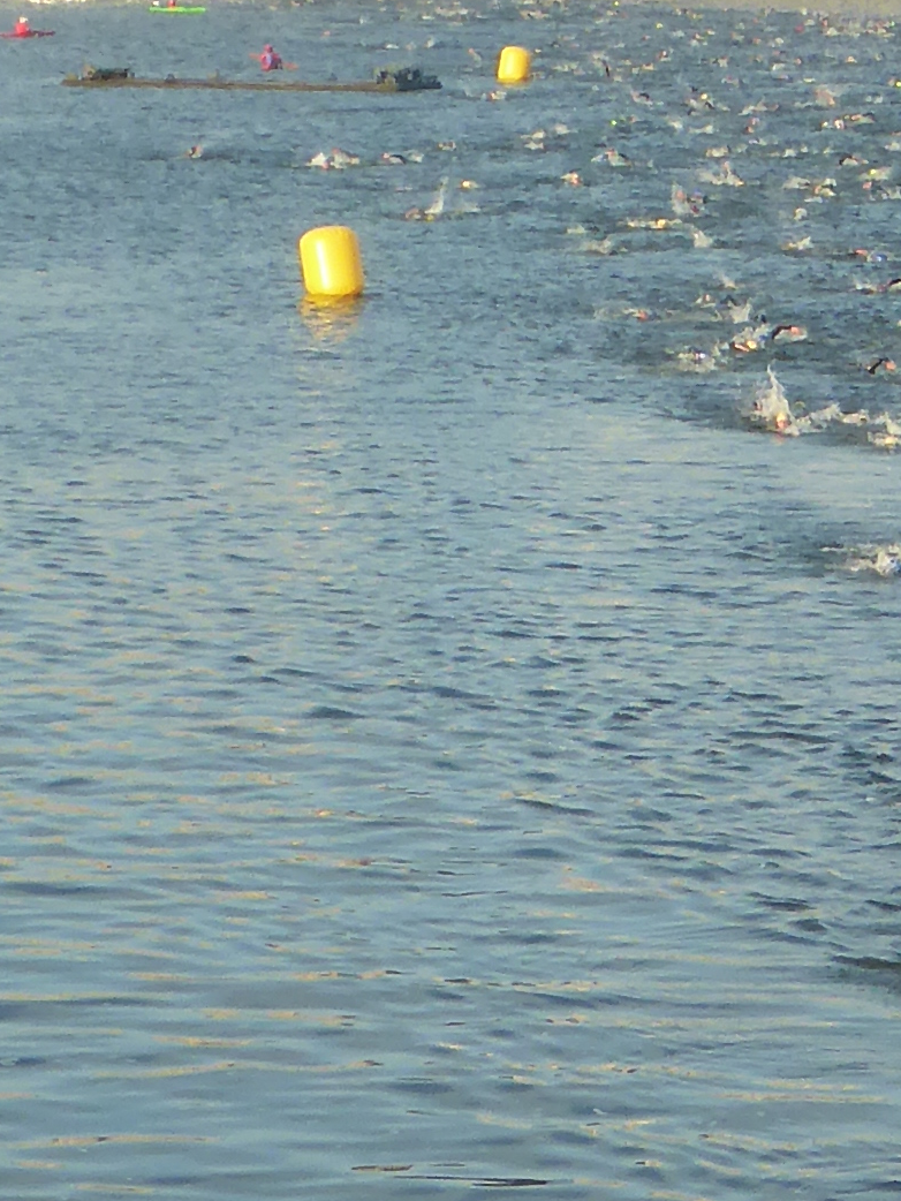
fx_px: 6903
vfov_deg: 9.9
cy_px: 704
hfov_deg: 7.4
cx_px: 873
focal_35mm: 199
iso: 160
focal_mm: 7.8
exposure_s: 1/200
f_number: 4.3
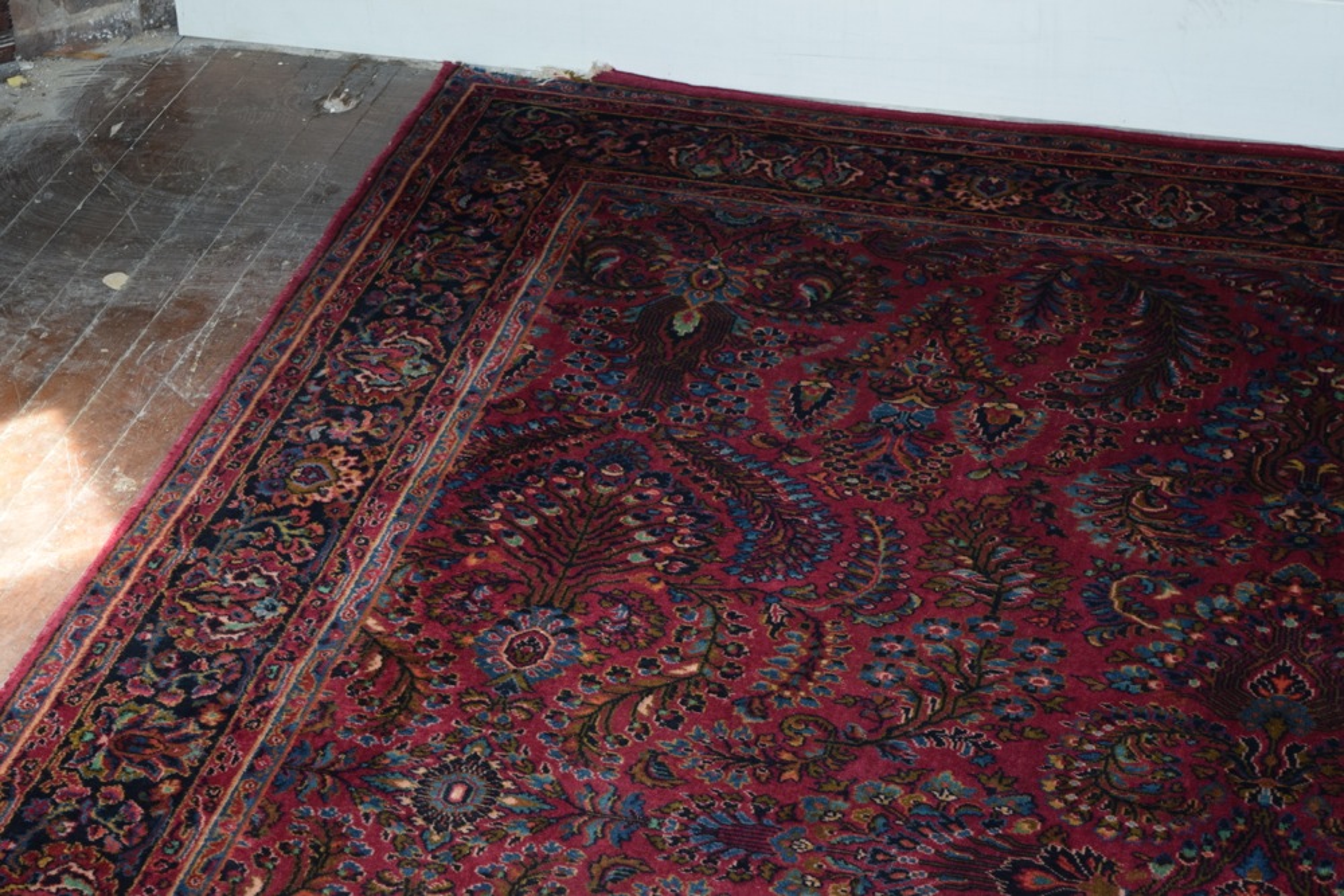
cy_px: 448
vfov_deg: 16.6
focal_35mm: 82
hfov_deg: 24.6
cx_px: 672
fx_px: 3080
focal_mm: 55
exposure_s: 1/60
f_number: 5.6
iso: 1100
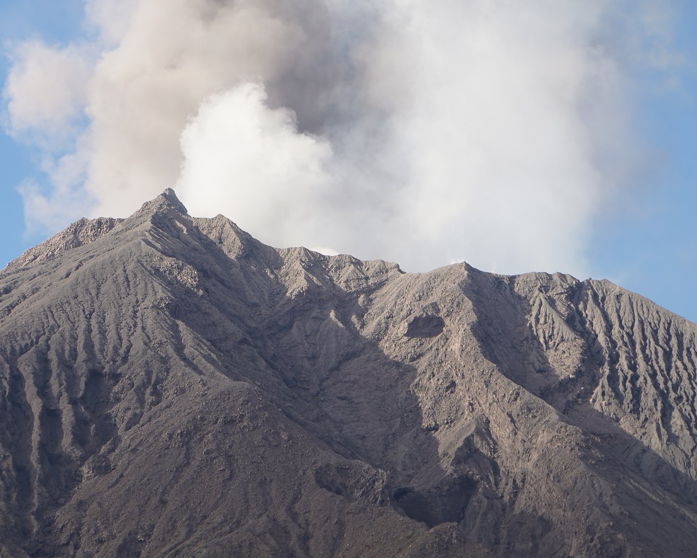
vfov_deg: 9.6
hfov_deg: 12.0
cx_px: 279
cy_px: 278
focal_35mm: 161
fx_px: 3321
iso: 100
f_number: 8
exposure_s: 1/200
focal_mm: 95
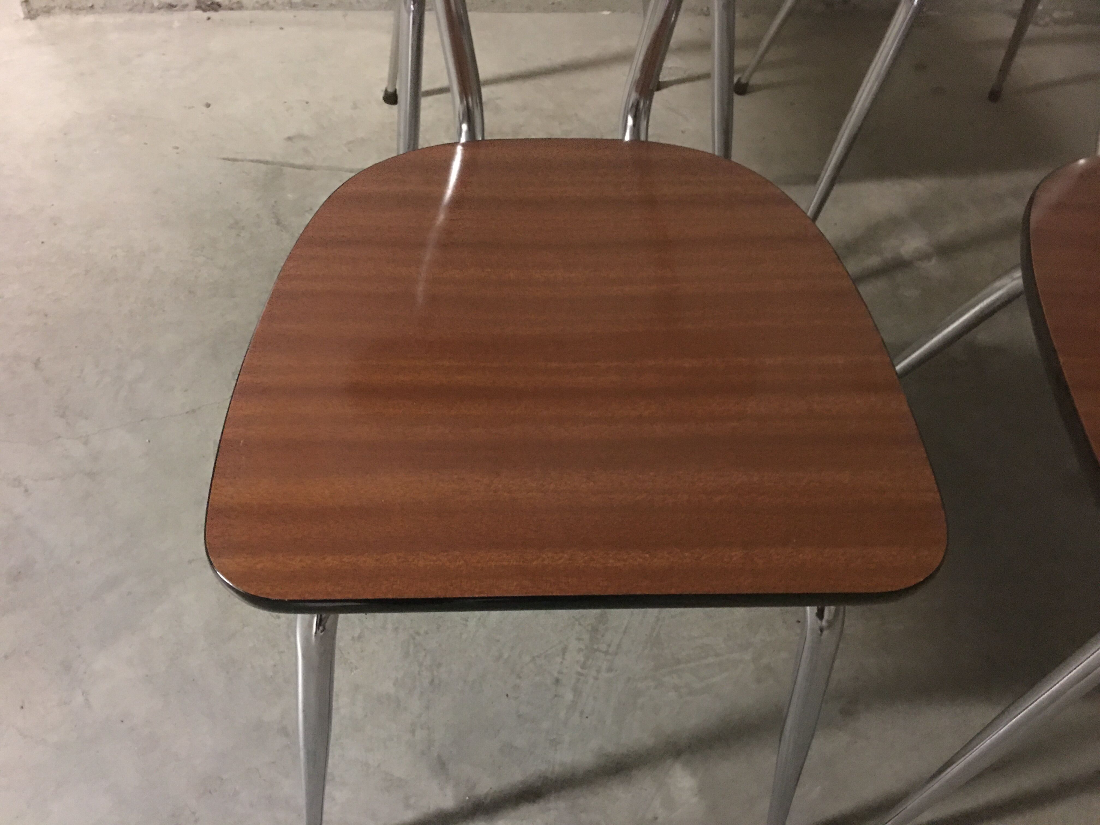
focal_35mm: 29
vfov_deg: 48.2
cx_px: 550
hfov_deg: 61.7
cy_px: 412
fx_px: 922
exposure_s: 1/4
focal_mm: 4.15
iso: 125
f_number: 2.2
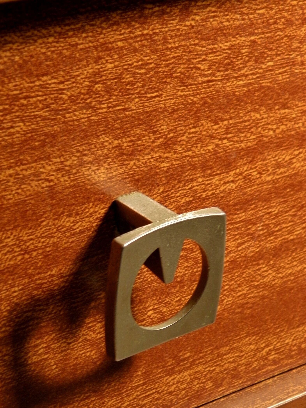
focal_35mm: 98
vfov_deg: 20.0
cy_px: 219
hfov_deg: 15.1
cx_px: 137
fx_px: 1155
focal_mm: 14.3
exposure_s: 1/13
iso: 200
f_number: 4.4
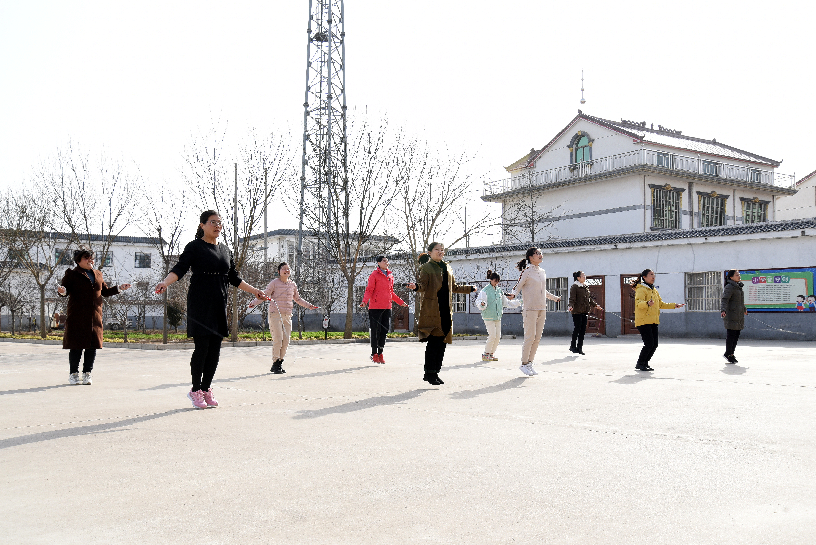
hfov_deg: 55.8
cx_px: 408
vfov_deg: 38.9
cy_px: 272
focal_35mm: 34
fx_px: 771
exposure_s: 1/500
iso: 500
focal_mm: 34
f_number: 8
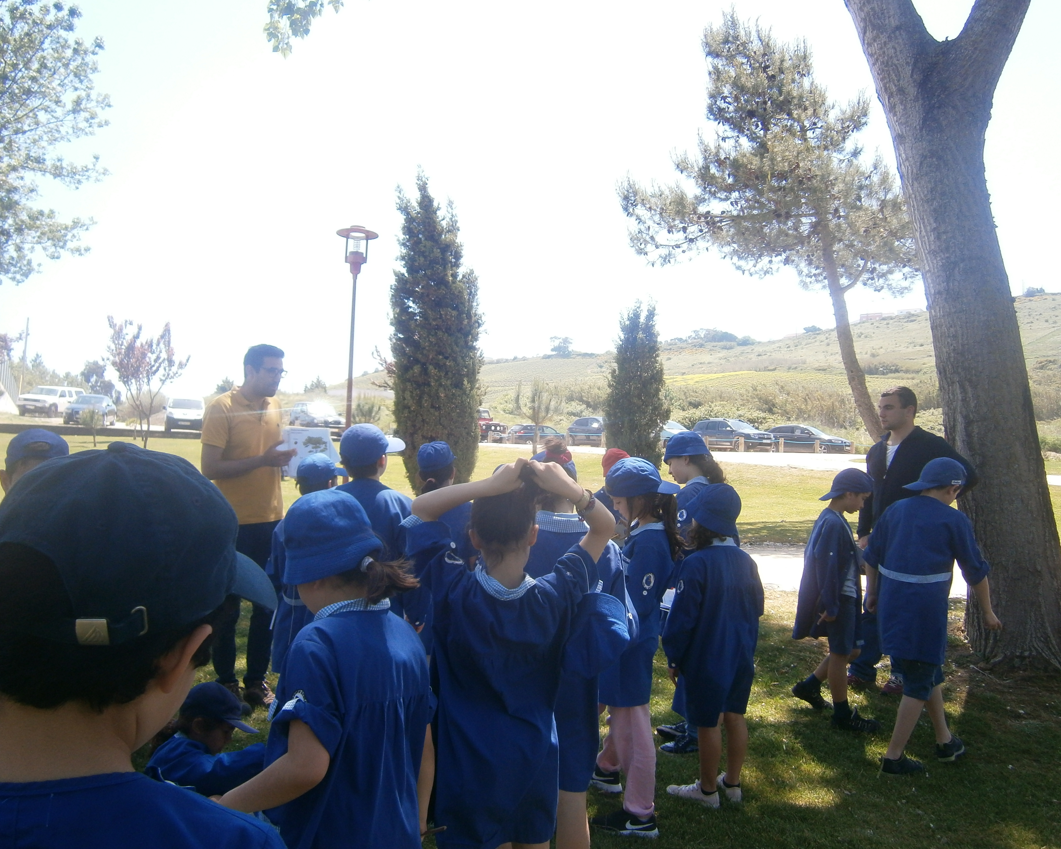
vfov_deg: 51.5
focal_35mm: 28
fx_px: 879
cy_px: 433
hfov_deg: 62.1
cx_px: 481
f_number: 2.8
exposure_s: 1/320
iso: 80
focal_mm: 4.7
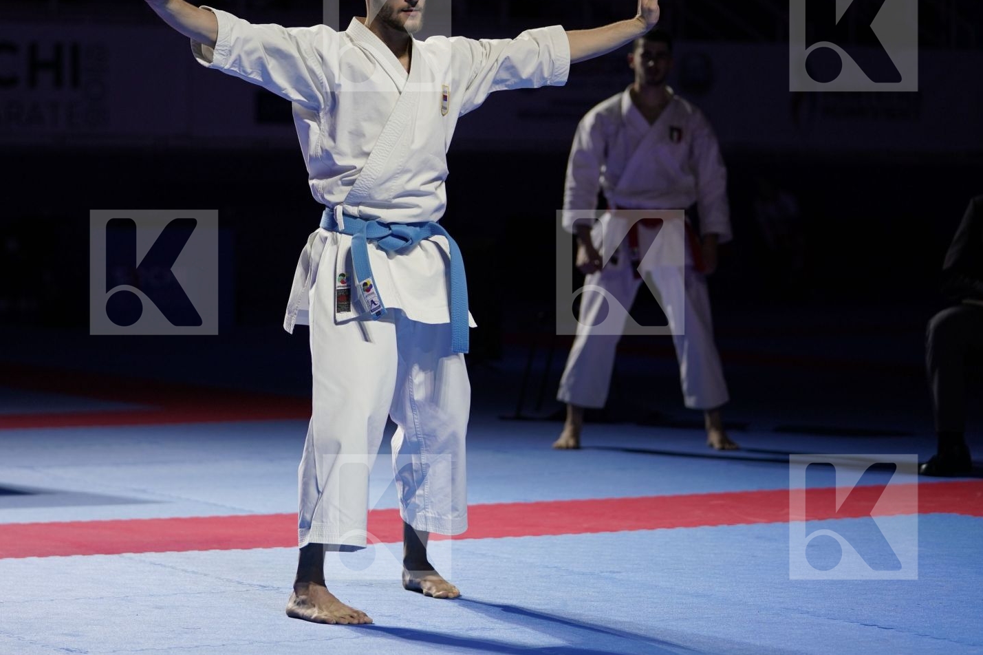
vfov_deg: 10.9
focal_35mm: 126
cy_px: 272
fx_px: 3439
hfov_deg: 16.3
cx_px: 387
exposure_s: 1/500
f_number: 2.8
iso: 500
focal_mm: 100
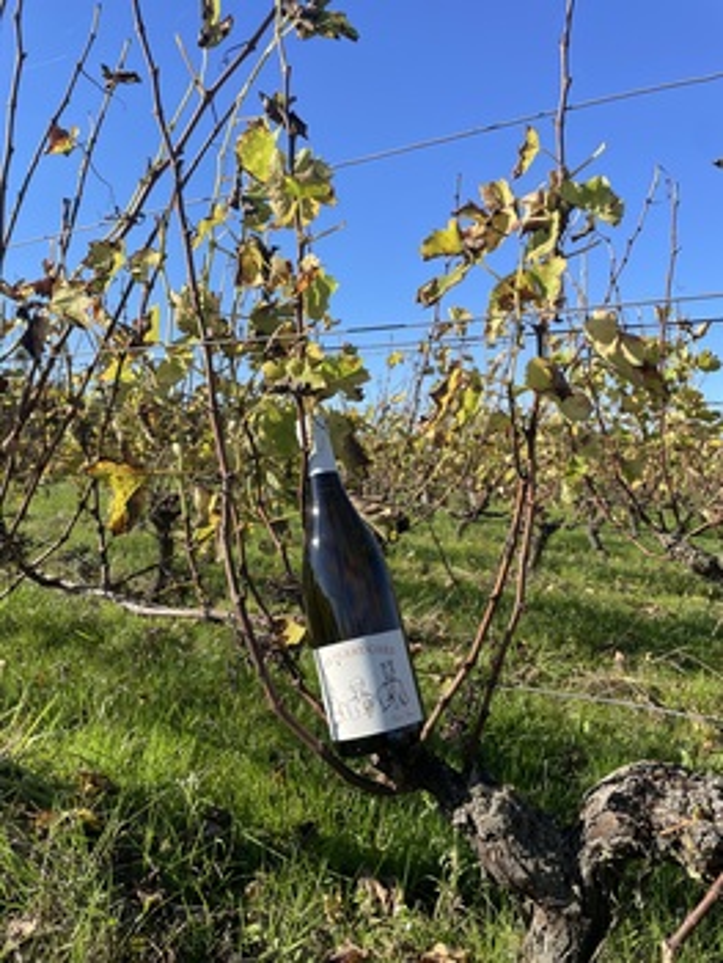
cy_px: 482
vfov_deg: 67.3
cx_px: 362
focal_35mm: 26
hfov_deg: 53.1
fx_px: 723
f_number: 1.6
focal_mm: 4.2
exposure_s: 1/1825
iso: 32
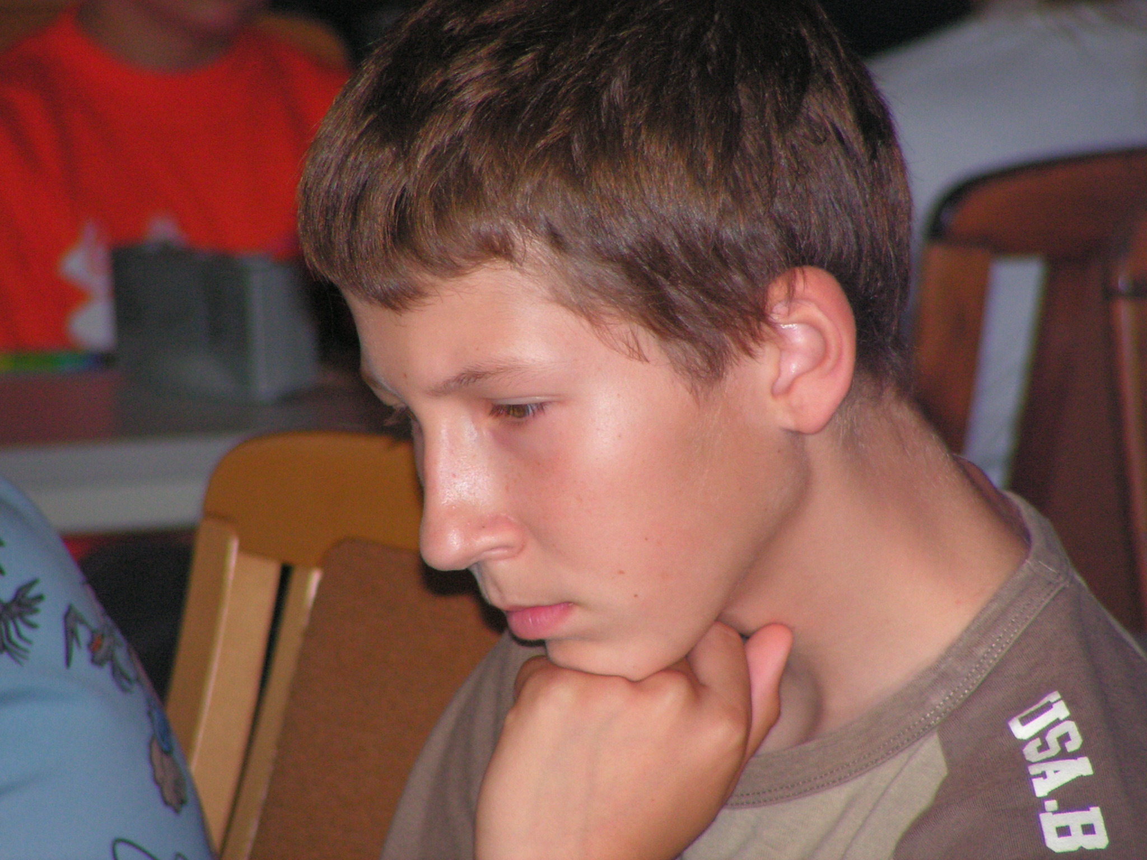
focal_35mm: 290
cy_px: 430
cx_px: 574
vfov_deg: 5.1
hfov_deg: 6.8
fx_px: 9609
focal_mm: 48
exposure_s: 1/320
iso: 200
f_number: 3.2
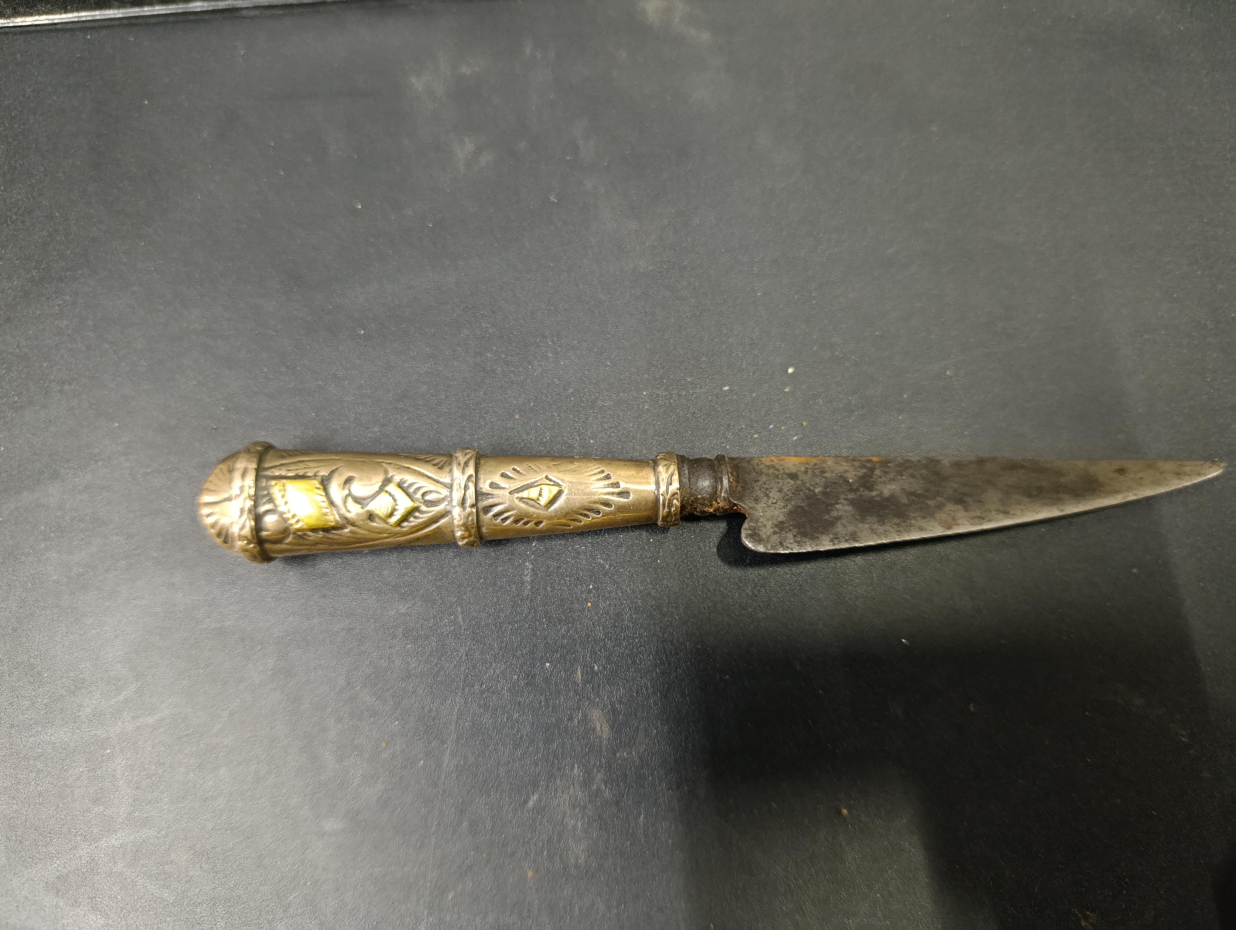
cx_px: 618
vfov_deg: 59.0
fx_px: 822
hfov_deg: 73.8
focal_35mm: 23
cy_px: 465
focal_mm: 6.11
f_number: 1.65
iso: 4310
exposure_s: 1/25
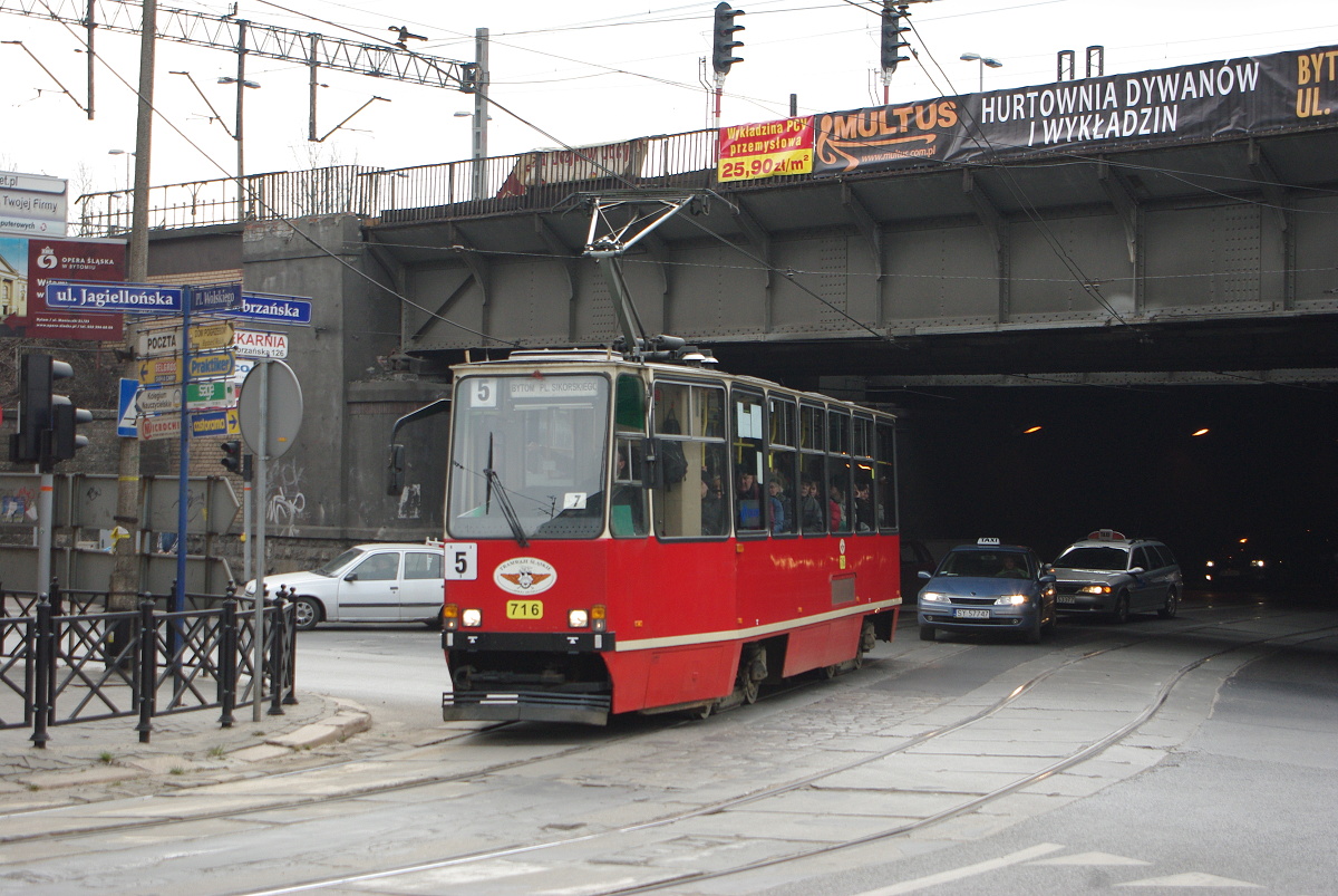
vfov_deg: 20.4
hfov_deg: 30.0
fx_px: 2493
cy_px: 448
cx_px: 669
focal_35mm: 67
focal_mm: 45
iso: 400
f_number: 6.3
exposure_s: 1/400
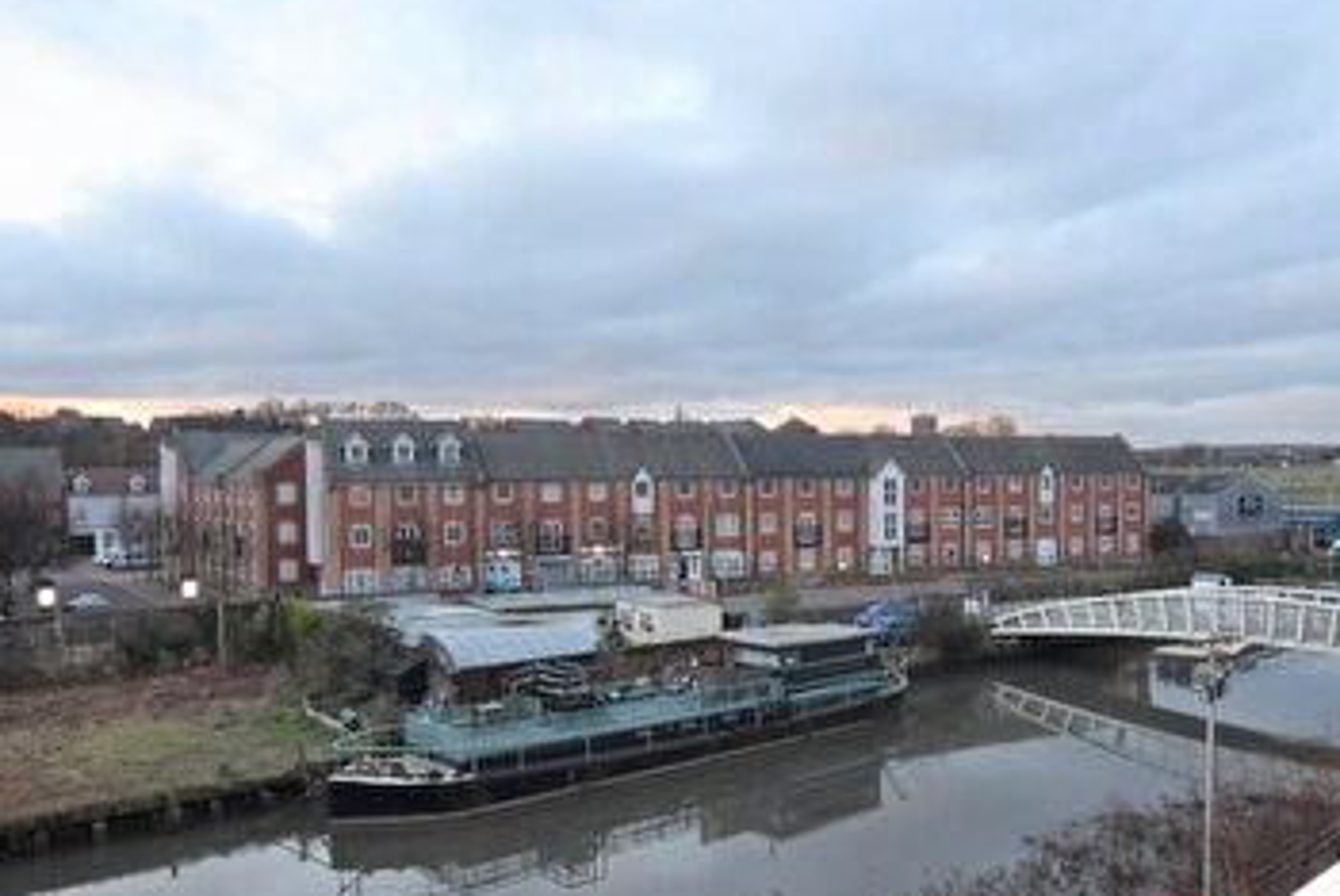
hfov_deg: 61.2
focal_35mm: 30
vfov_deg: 43.6
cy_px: 500
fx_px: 1118
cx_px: 819
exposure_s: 1/125
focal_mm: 10
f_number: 5.6
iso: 500
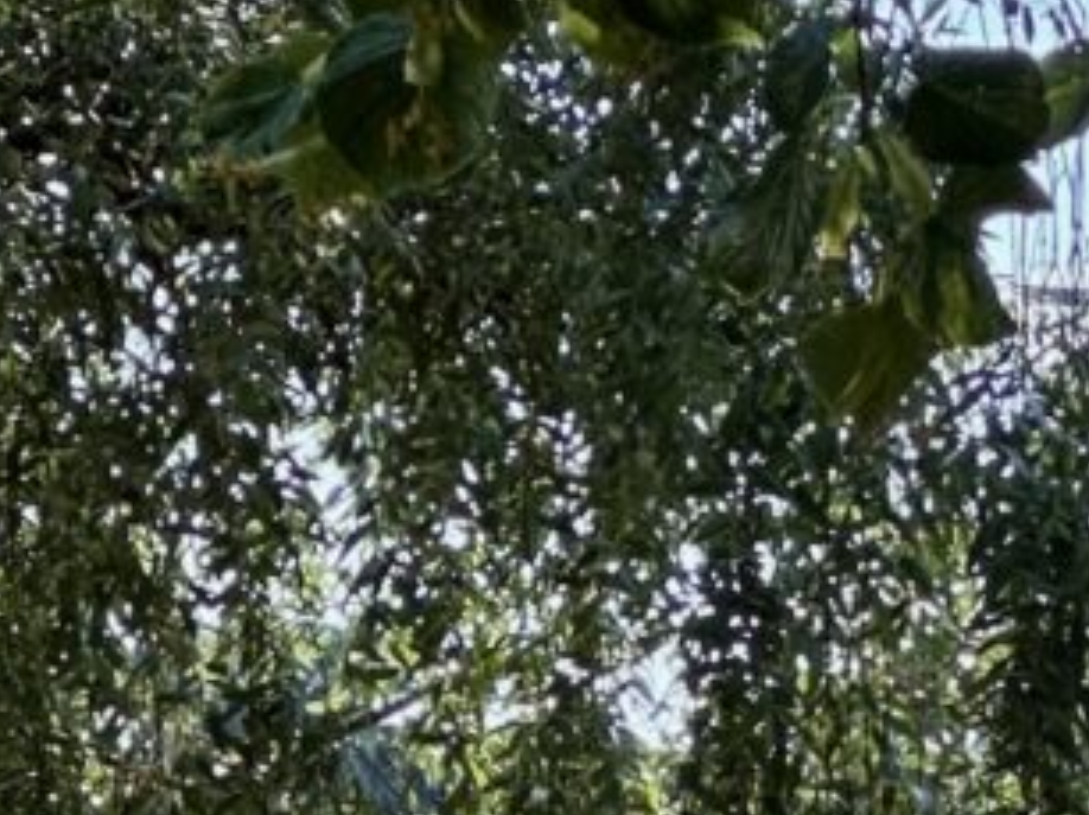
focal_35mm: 302
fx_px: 9493
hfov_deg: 6.5
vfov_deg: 4.9
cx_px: 1356
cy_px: 1231
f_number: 2.8
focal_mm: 9
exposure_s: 1/307
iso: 32
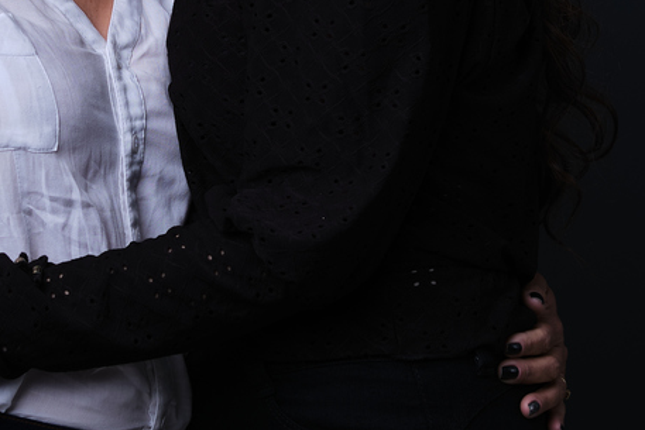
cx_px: 212
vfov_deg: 6.9
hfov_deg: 10.4
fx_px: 3530
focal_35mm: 197
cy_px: -31
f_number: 3.6
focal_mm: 50
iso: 160
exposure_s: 1/160
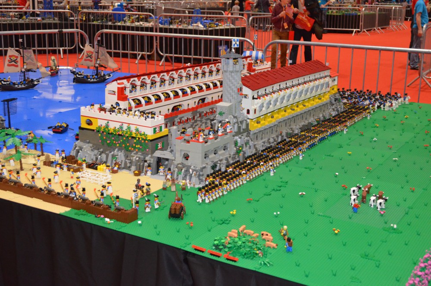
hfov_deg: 41.2
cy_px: 143
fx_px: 573
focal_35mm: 48
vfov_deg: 27.9
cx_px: 216
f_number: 4.8
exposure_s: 1/60
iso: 3200
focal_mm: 32
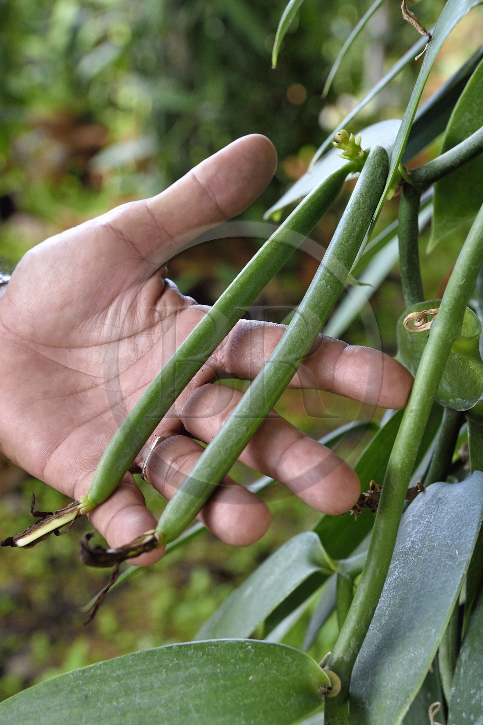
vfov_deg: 28.8
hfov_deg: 19.5
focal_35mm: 70
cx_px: 242
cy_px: 362
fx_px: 1409
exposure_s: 1/100
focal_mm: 70
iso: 800
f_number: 9
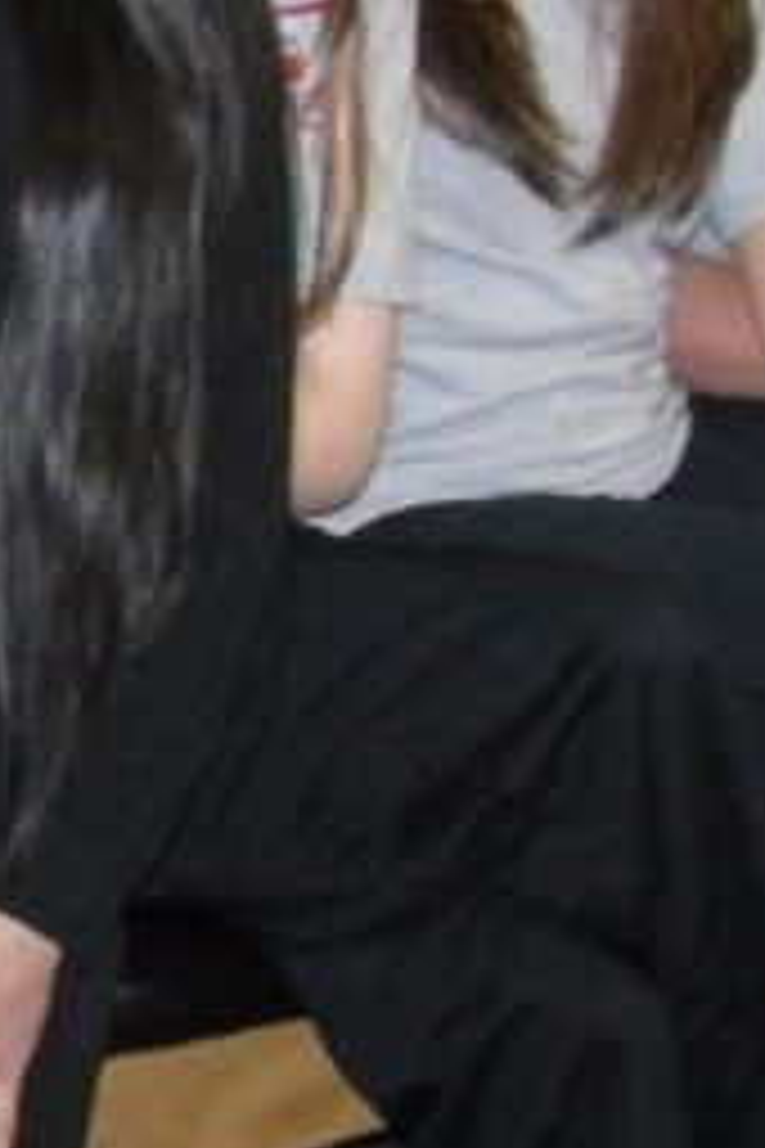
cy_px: -32
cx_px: -855
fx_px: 5450
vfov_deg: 11.9
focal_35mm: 171
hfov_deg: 7.6
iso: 400
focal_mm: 6.3
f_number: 3.5
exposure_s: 1/45
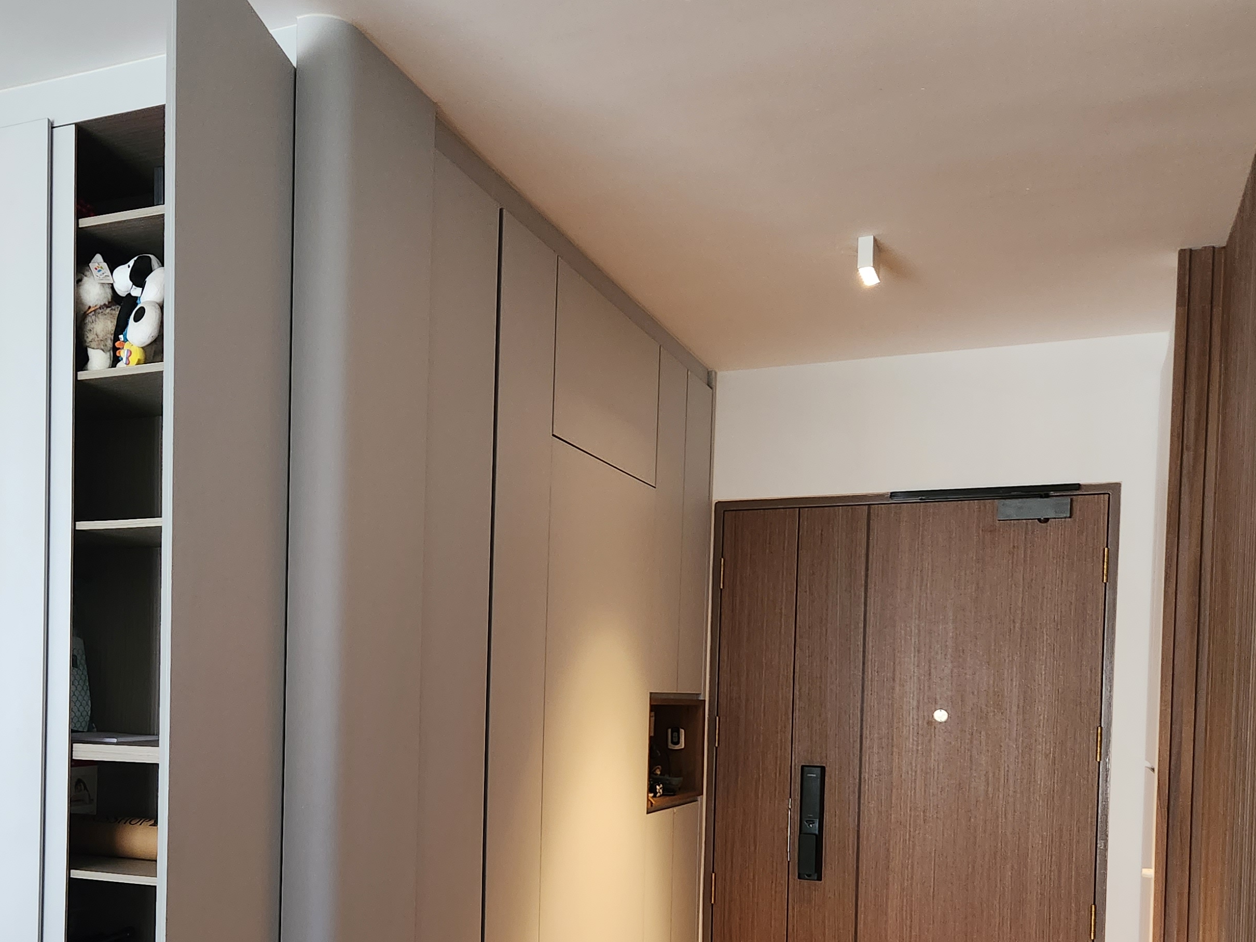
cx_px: 380
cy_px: 726
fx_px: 1379
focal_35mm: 38
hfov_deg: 47.8
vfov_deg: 36.7
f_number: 1.8
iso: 500
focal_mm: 5.4
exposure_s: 1/50
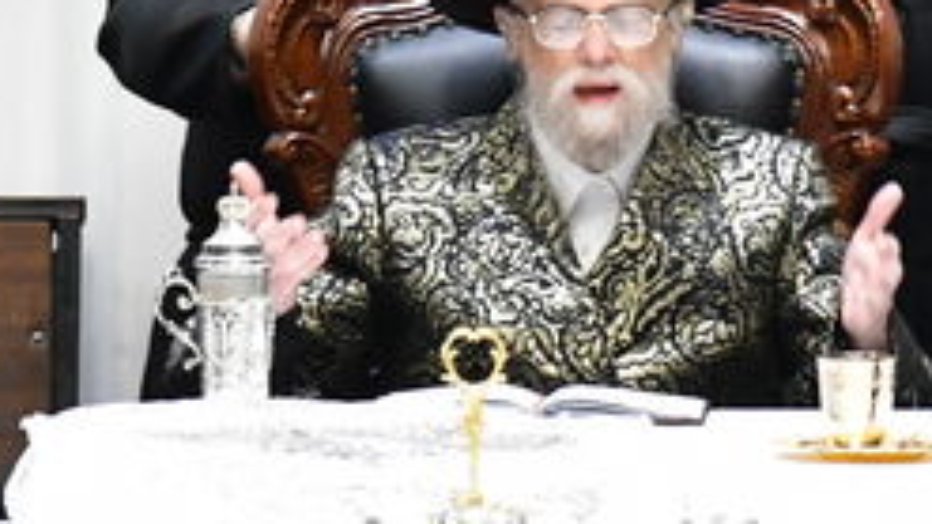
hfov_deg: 3.0
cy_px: 21
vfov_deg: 1.7
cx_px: 592
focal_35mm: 712
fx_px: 17597
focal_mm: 120
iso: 3200
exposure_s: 1/80
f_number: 7.1
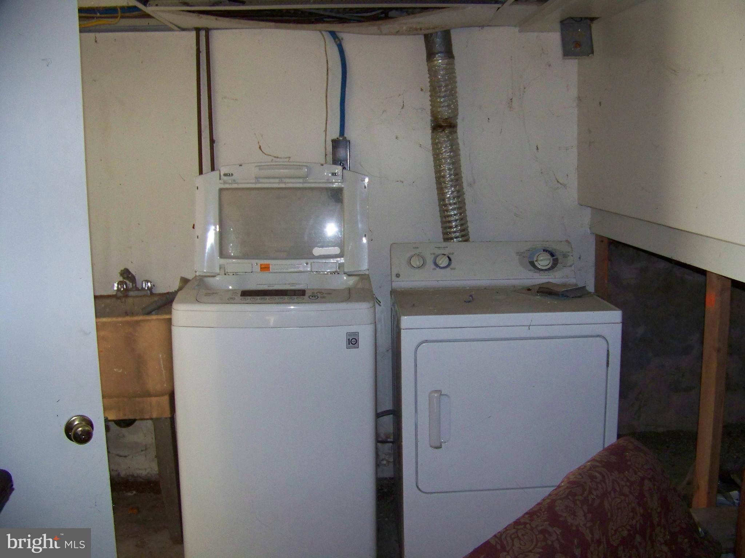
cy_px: 279
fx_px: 775
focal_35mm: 36
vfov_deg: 39.7
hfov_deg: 51.4
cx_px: 372
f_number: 2.8
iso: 200
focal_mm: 5.85
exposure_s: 1/30
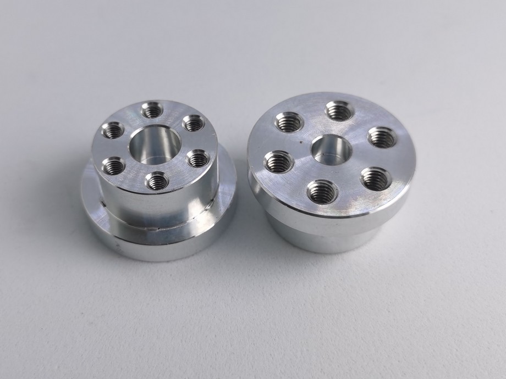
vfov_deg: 51.4
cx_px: 253
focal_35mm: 27
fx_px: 395
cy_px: 190
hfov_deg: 65.3
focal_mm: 5.58
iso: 50
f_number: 1.8
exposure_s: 1/762
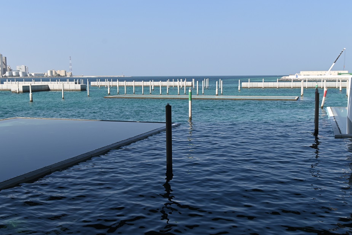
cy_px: 118
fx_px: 381
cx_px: 190
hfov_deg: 49.5
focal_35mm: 39
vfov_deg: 34.2
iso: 100
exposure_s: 1/400
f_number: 7.1
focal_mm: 24
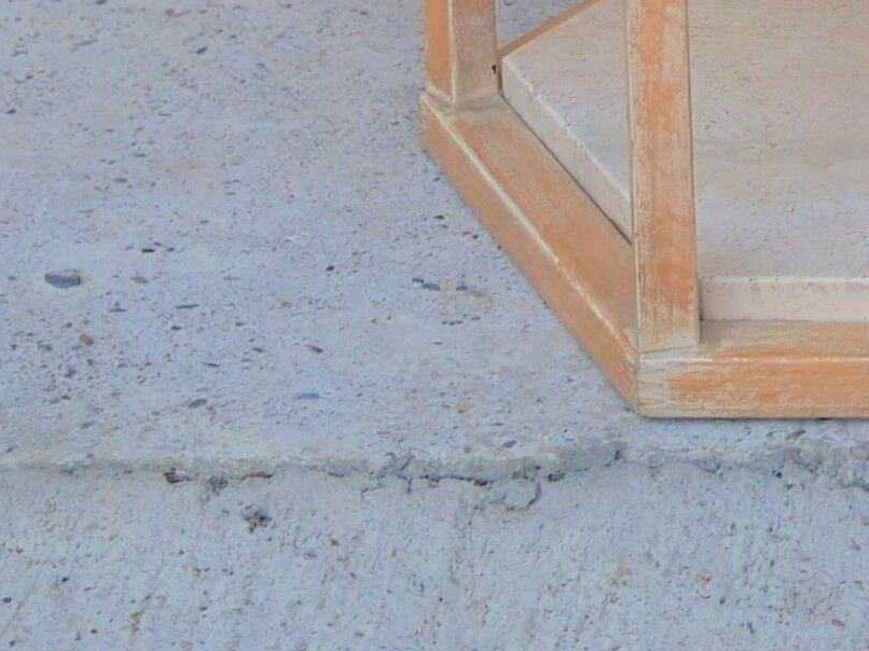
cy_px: -1045
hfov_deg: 8.4
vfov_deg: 6.3
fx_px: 5597
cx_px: 1737
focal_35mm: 223
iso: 200
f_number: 2.8
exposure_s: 1/320
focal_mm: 20
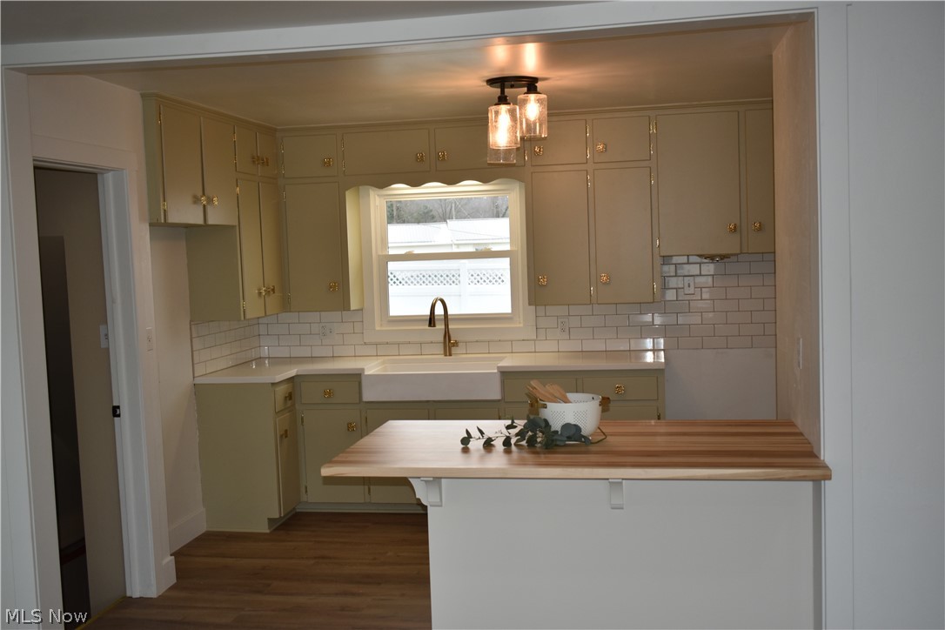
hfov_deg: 51.3
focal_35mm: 38
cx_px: 472
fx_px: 984
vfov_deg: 35.5
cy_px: 315
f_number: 4
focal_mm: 25
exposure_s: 1/200
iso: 220
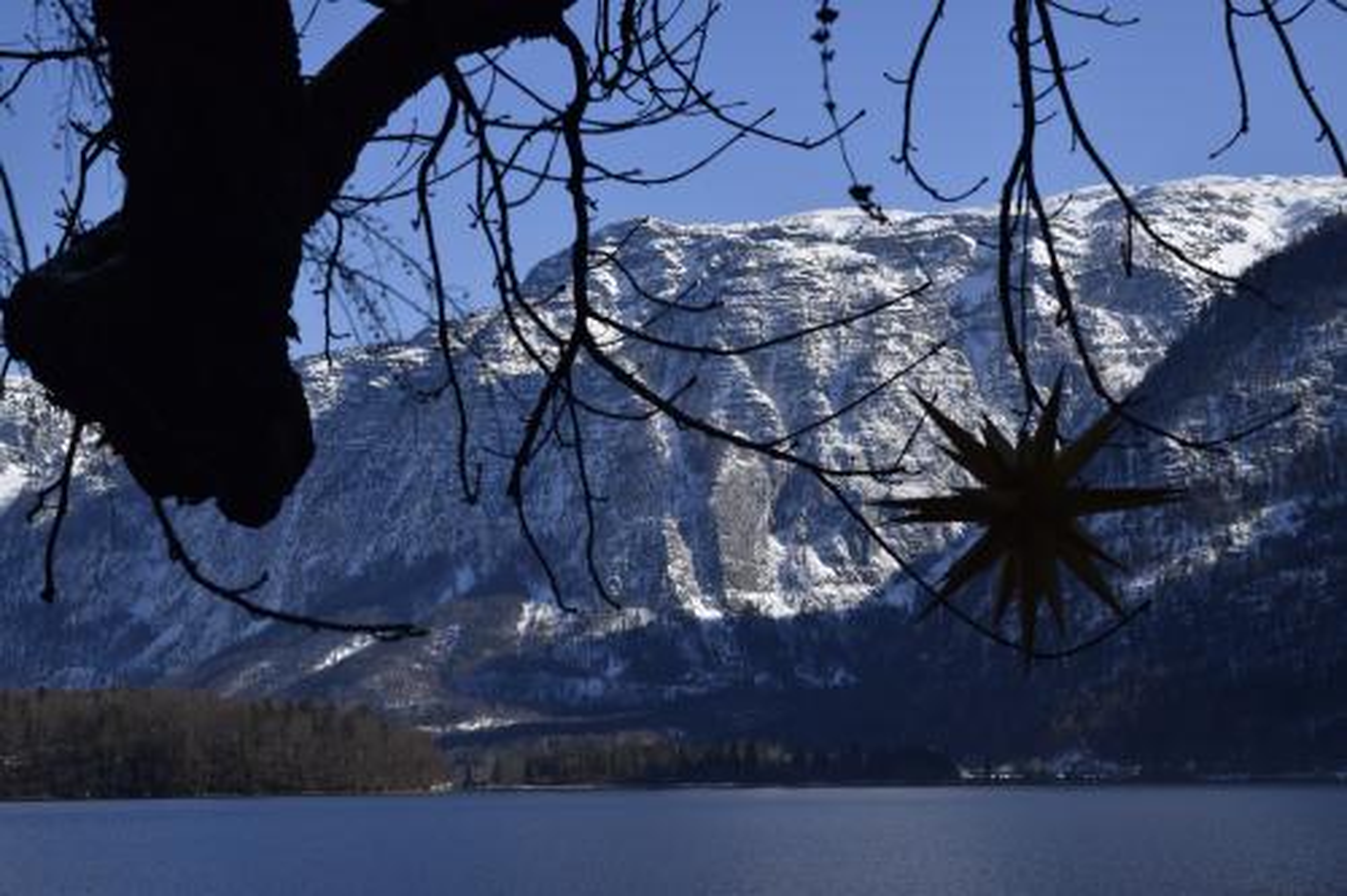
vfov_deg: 17.5
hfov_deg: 26.0
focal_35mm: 78
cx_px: 674
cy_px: 448
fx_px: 2917
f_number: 8
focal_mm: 52
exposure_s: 1/800
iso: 100
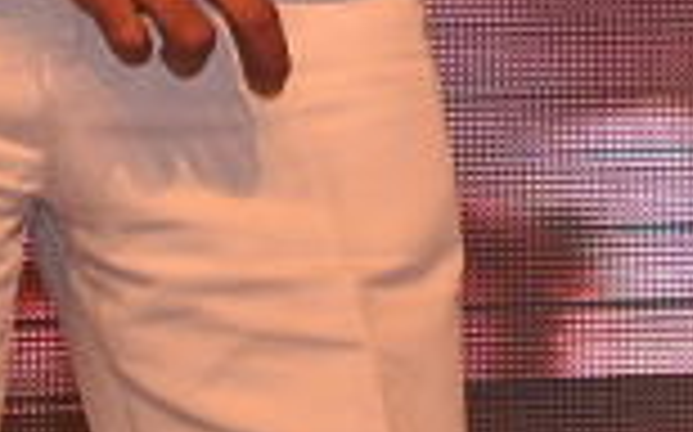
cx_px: 1750
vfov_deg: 1.8
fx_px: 13381
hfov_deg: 2.9
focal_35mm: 709
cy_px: -828
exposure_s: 1/125
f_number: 5.6
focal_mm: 70
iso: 250
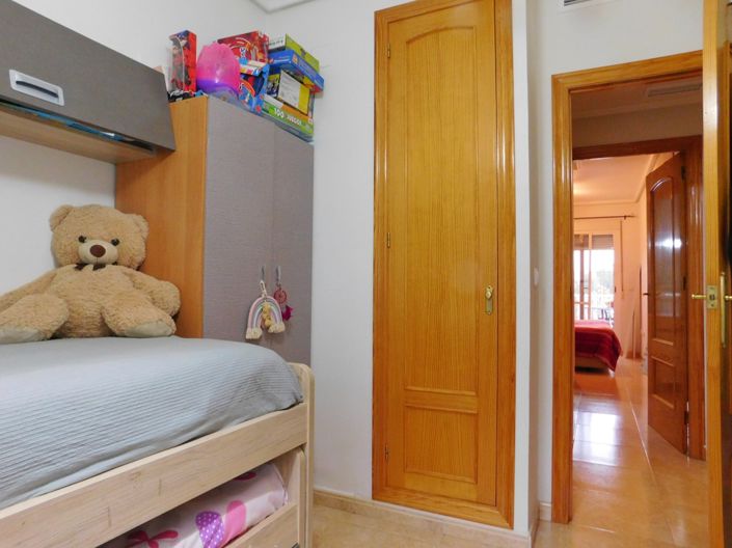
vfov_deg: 58.8
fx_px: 486
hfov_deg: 74.0
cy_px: 274
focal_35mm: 23
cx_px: 366
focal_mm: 4
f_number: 3
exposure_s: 1/25
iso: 400
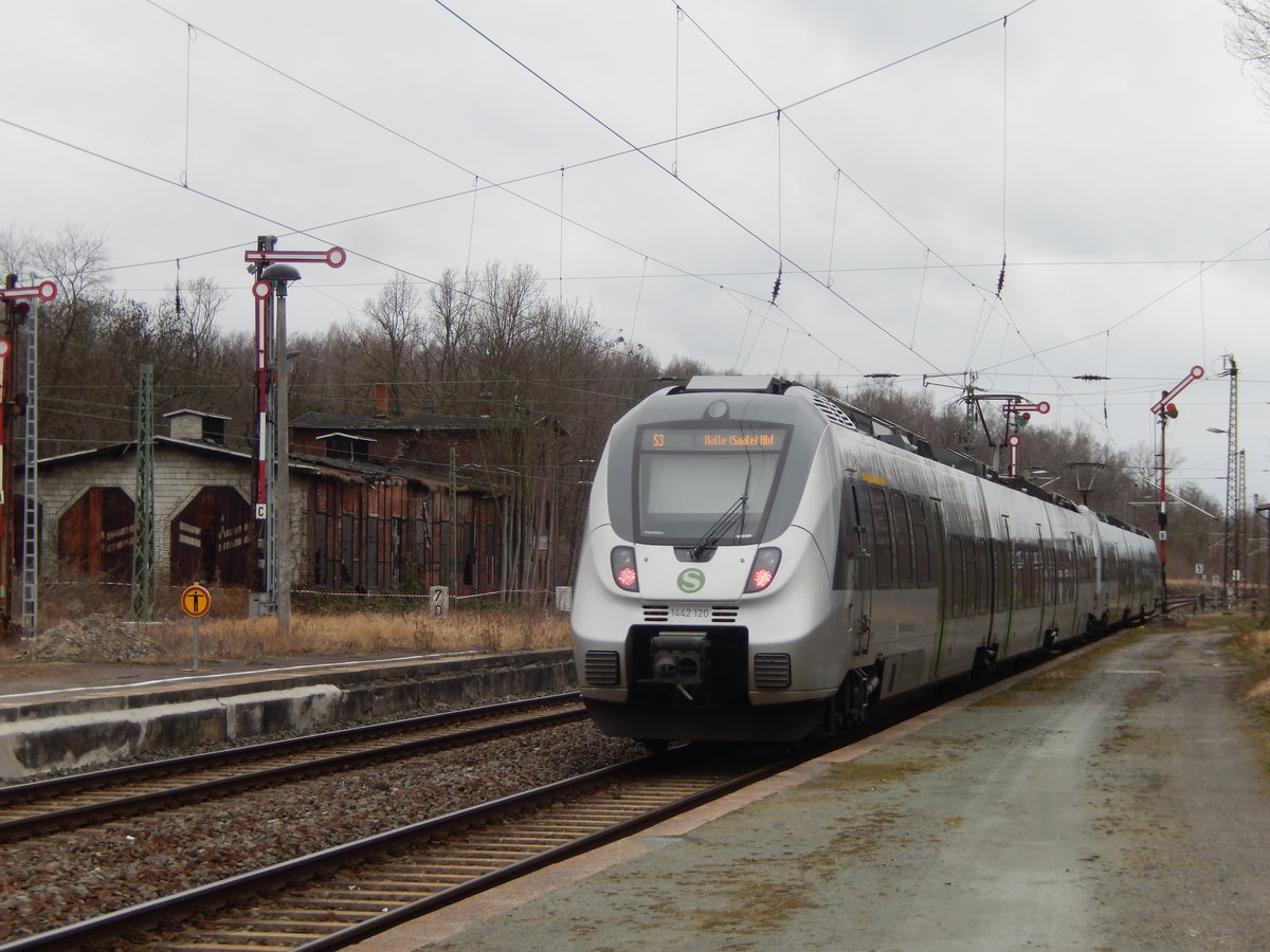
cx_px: 635
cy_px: 476
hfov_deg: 23.0
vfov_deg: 17.4
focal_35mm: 85
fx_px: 3119
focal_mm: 15.2
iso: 125
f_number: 5.1
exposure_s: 1/80
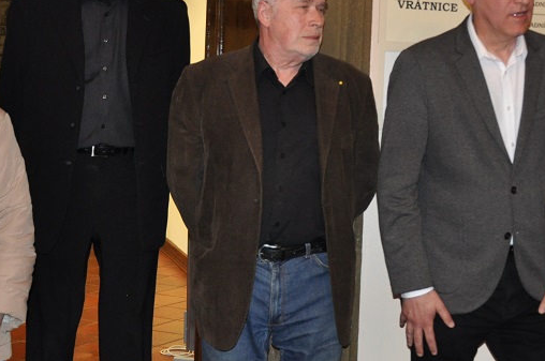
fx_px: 1179
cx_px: 410
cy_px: 95
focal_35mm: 78
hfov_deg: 25.7
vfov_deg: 17.3
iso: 800
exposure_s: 1/60
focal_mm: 22
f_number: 3.8
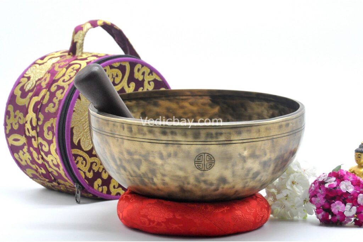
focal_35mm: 90
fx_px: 908
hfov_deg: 22.6
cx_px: 182
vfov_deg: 15.2
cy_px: 121
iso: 1600
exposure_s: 1/250
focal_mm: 60
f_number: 8
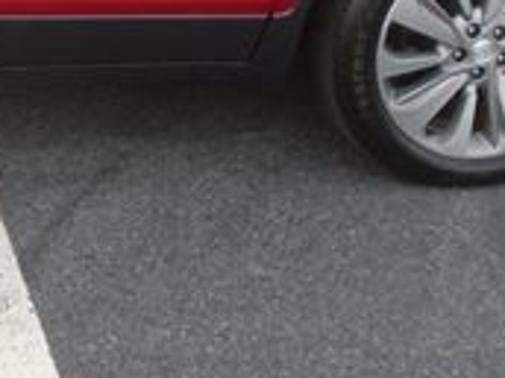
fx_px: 1415
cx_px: -138
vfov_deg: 14.4
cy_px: -152
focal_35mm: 97
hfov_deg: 18.9
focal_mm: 4.6
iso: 100
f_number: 3.2
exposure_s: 1/160
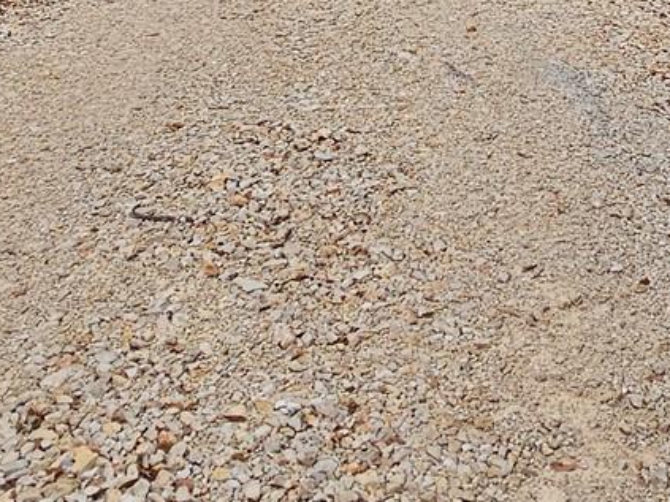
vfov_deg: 19.7
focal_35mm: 63
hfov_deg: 30.6
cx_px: 415
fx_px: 1219
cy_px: -283
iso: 50
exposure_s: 1/1225
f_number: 2.2
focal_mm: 2.2
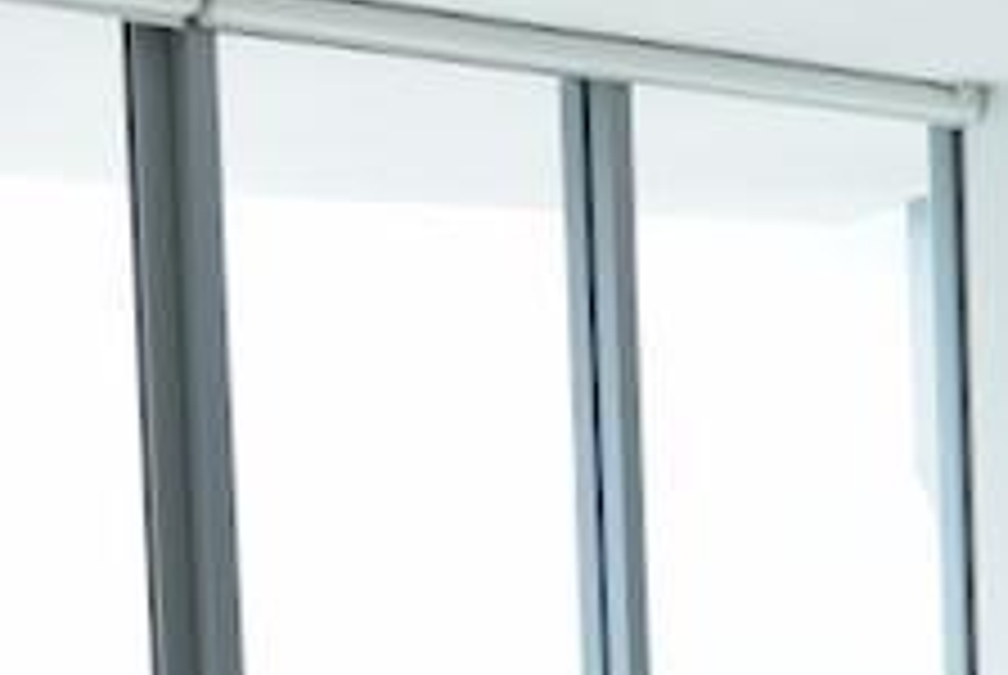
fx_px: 3841
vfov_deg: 9.6
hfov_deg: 14.3
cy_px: 1190
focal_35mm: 137
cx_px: 1359
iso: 250
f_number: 3.5
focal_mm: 24
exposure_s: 1/320
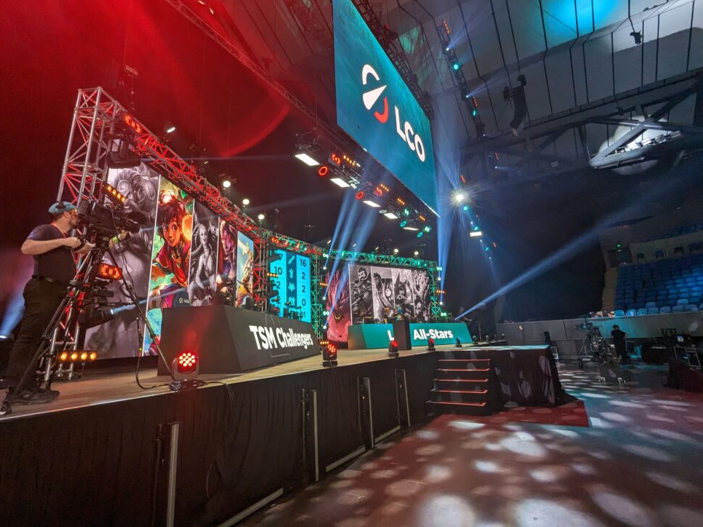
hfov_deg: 91.0
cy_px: 247
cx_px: 337
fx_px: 345
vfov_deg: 74.7
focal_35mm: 17
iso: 133
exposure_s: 1/67.6
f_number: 2.2
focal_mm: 2.35
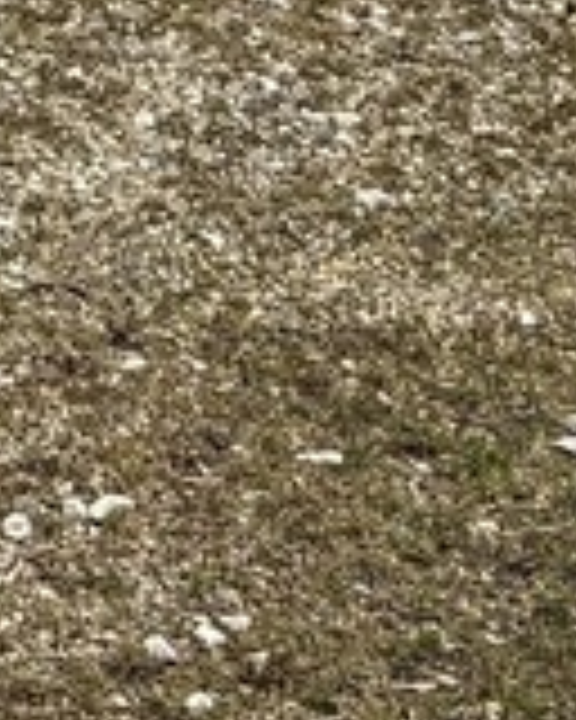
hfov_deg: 6.2
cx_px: -1264
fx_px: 4859
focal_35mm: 228
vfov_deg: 7.6
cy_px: -1287
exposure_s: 1/2865
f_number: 1.6
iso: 50
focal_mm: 5.96
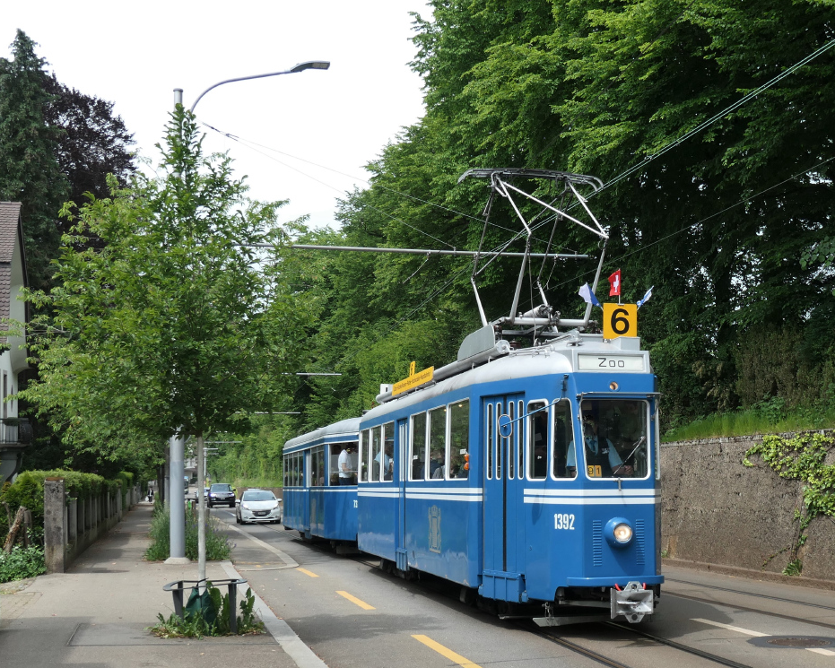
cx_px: 500
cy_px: 347
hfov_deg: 47.7
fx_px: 939
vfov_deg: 39.2
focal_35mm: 38
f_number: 4
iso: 200
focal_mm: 10.6
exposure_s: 1/800
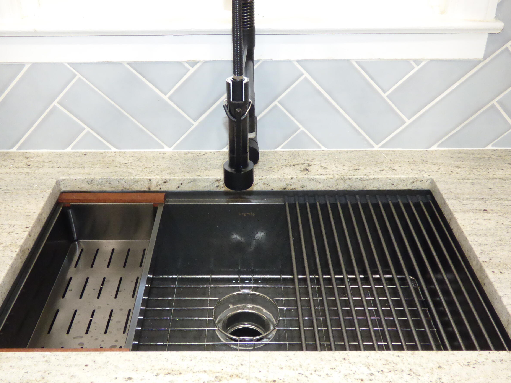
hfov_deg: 48.9
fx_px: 561
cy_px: 200
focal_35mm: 38
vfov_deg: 37.7
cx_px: 238
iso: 800
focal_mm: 6.18
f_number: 3.4
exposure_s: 1/60
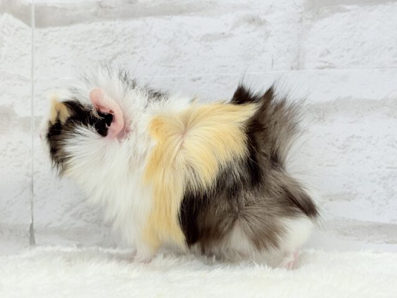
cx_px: 198
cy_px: 149
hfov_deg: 36.8
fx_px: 596
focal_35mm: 52
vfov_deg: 28.0
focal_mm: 5.96
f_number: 1.6
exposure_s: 1/100
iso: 100
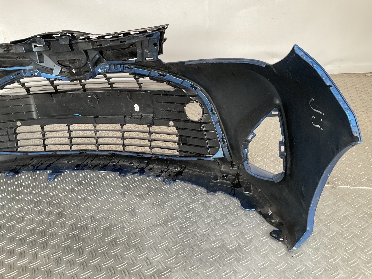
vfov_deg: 48.2
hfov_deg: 61.7
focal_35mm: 29
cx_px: 186
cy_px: 140
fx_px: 312
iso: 80
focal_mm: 3
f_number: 1.8
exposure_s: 1/50
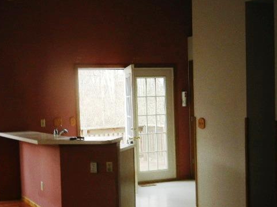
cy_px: 135
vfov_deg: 27.9
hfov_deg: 36.5
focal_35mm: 52
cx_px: 96
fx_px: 416
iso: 160
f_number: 3.7
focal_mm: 7.1
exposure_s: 1/39.6
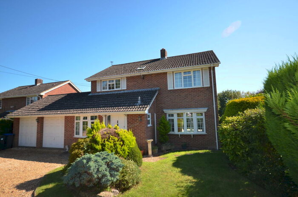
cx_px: 149
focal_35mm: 18
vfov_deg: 67.1
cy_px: 98
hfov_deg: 90.1
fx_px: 149
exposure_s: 1/250
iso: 100
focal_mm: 12
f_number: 5
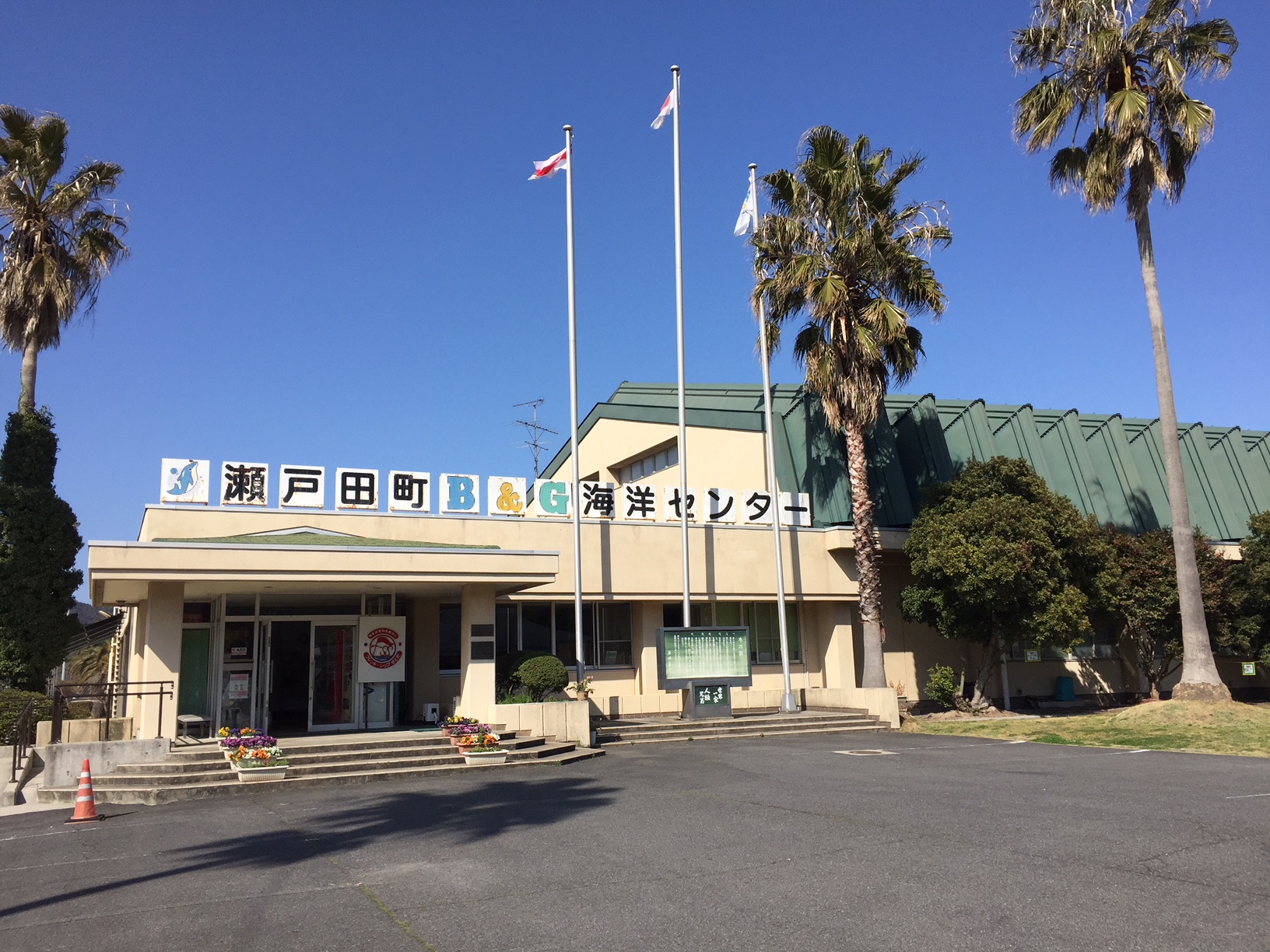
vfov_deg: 48.2
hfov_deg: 61.7
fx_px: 1064
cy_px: 476
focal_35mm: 29
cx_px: 635
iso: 32
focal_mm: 4.15
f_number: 2.2
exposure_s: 1/2825
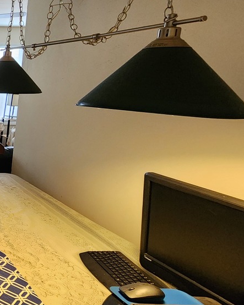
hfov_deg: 27.4
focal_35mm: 33
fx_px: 298
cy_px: 137
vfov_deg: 54.1
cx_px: -136
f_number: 2.2
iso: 320
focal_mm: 2.2
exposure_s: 1/40
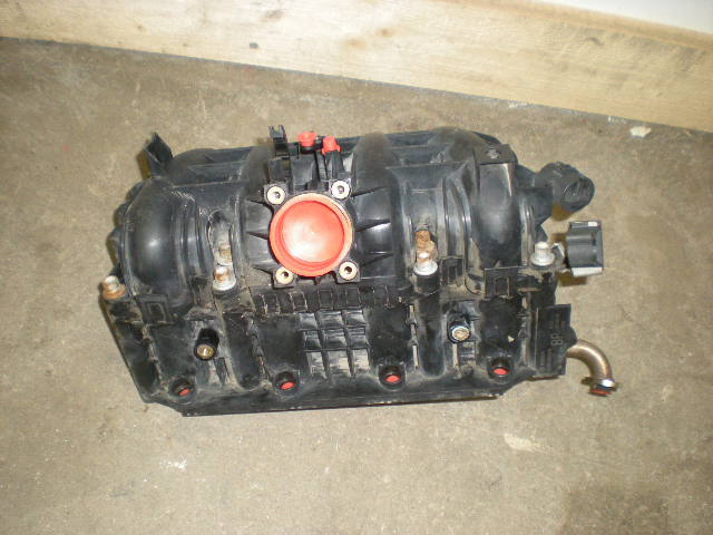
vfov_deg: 37.7
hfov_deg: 49.0
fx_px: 783
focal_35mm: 38
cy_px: 268
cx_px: 356
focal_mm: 6.3
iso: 232
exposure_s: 1/60
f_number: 3.1
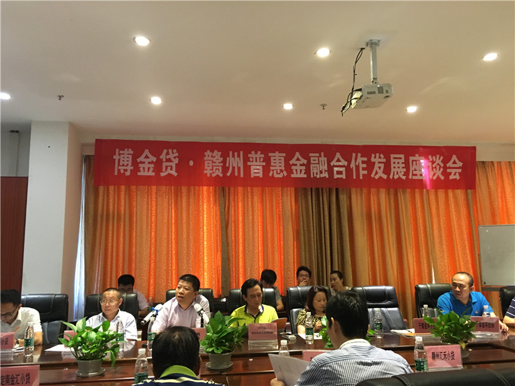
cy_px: 193
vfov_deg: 48.2
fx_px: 431
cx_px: 258
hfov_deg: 61.7
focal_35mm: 29
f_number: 2.2
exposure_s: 1/17
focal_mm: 4.15
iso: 200
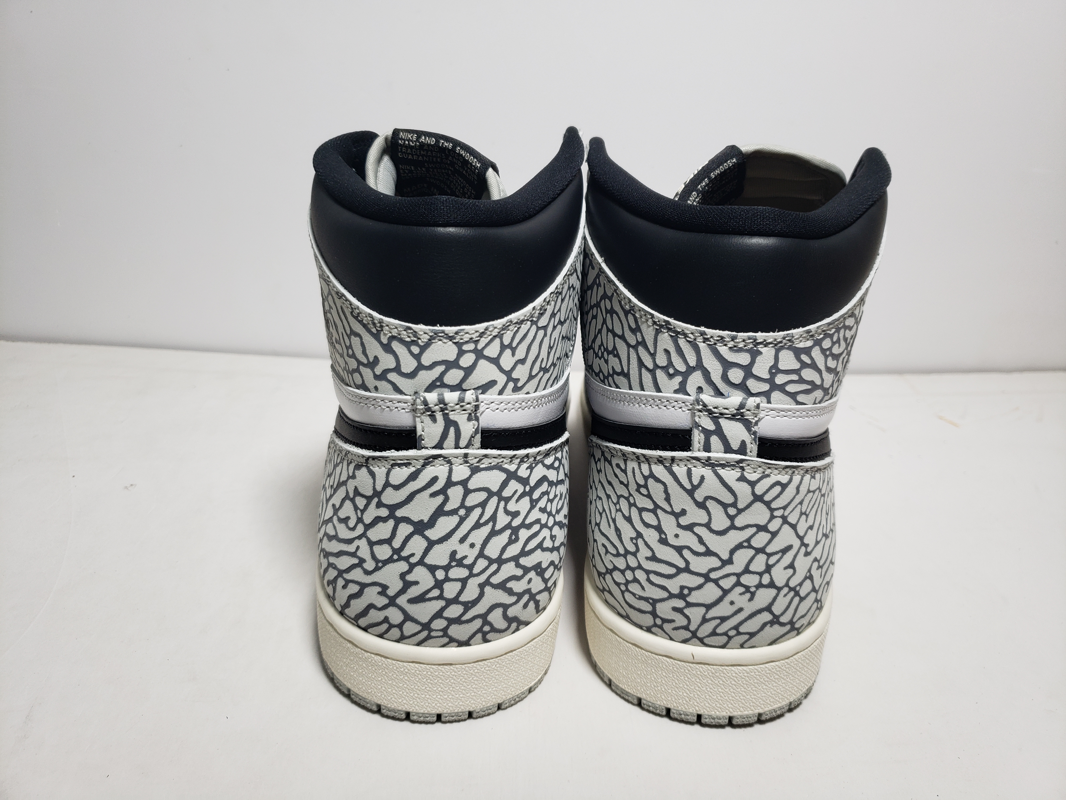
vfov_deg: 53.1
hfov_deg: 67.3
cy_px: 400
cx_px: 533
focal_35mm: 26
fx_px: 801
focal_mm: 4.3
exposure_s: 1/419
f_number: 1.5
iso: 50
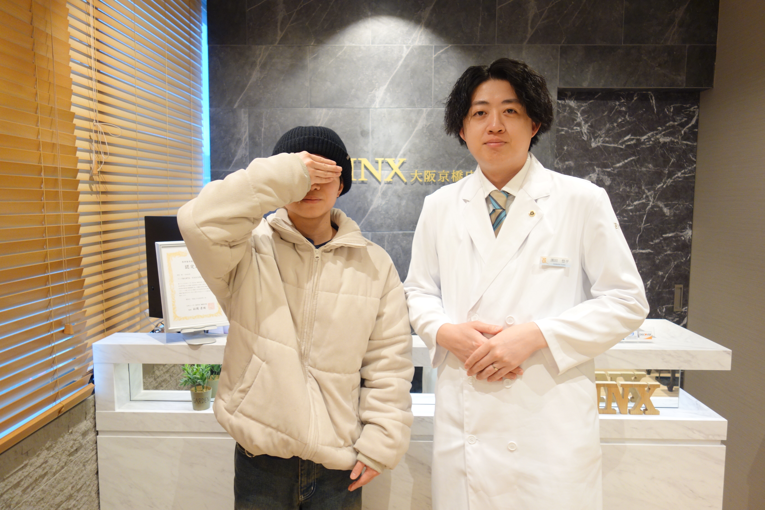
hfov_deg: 63.7
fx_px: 616
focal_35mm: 29
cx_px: 382
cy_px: 255
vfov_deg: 45.0
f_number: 2
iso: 250
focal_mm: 10.63
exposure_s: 1/30
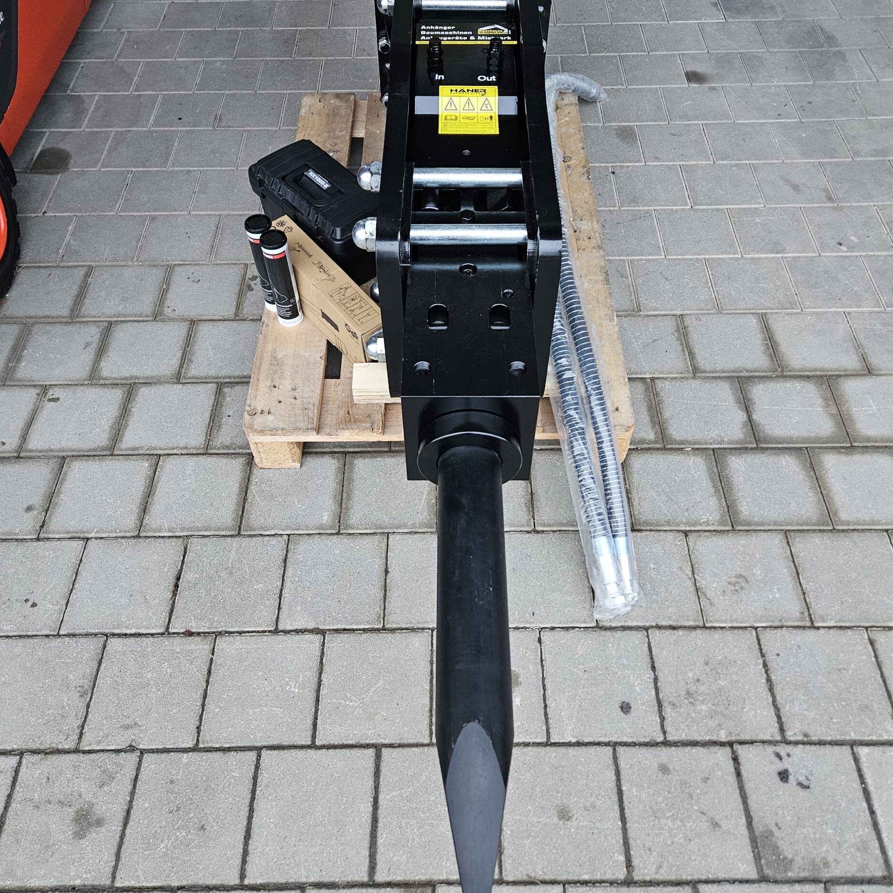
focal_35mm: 28
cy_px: 379
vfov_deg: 57.1
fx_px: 817
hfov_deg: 57.3
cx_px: 455
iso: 400
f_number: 1.8
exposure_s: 1/142
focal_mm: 5.4
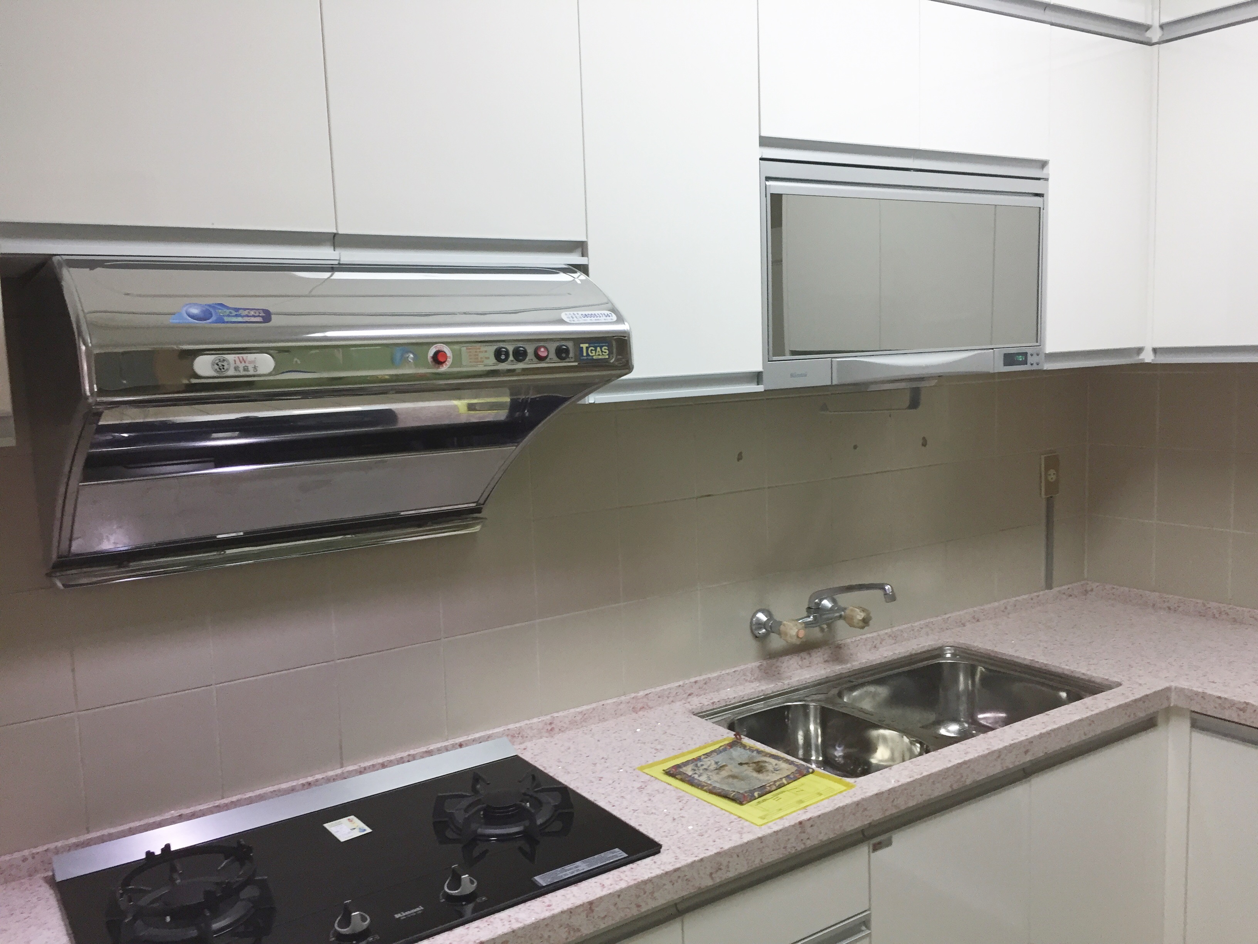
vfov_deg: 48.2
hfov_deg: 61.7
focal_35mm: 29
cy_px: 472
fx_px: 1054
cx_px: 629
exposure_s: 1/30
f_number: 2.2
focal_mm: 4.15
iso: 80
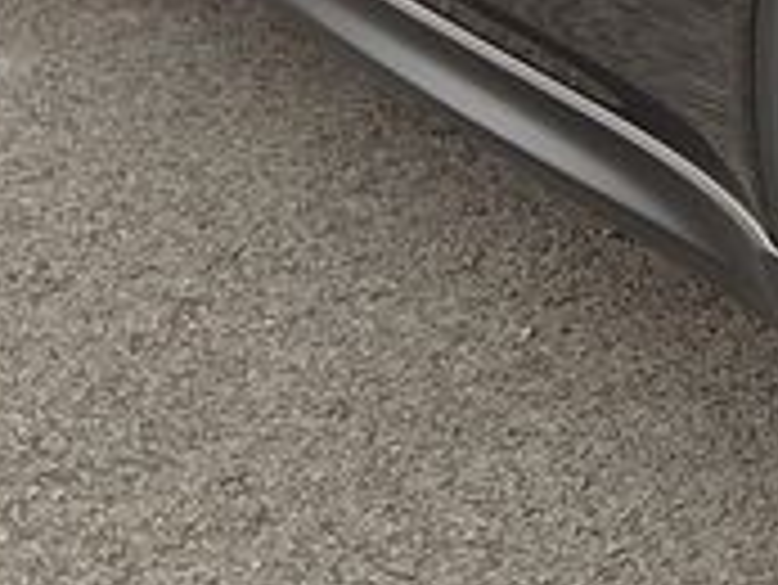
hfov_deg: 13.0
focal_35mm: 136
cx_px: 1444
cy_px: -446
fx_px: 3059
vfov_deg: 10.3
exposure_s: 1/299
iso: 50
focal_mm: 5.4
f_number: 1.8
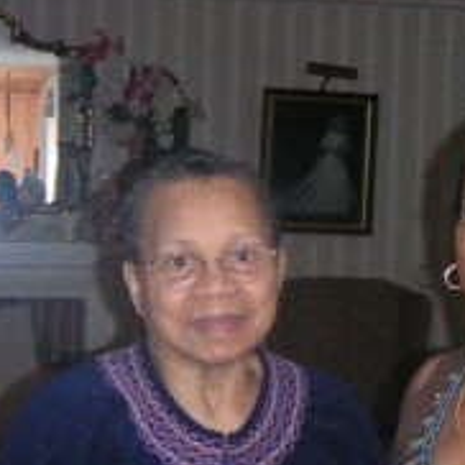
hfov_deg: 16.5
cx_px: 319
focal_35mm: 105
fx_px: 1596
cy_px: 282
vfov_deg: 16.6
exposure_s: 1/45
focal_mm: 7.5
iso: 160
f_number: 2.9
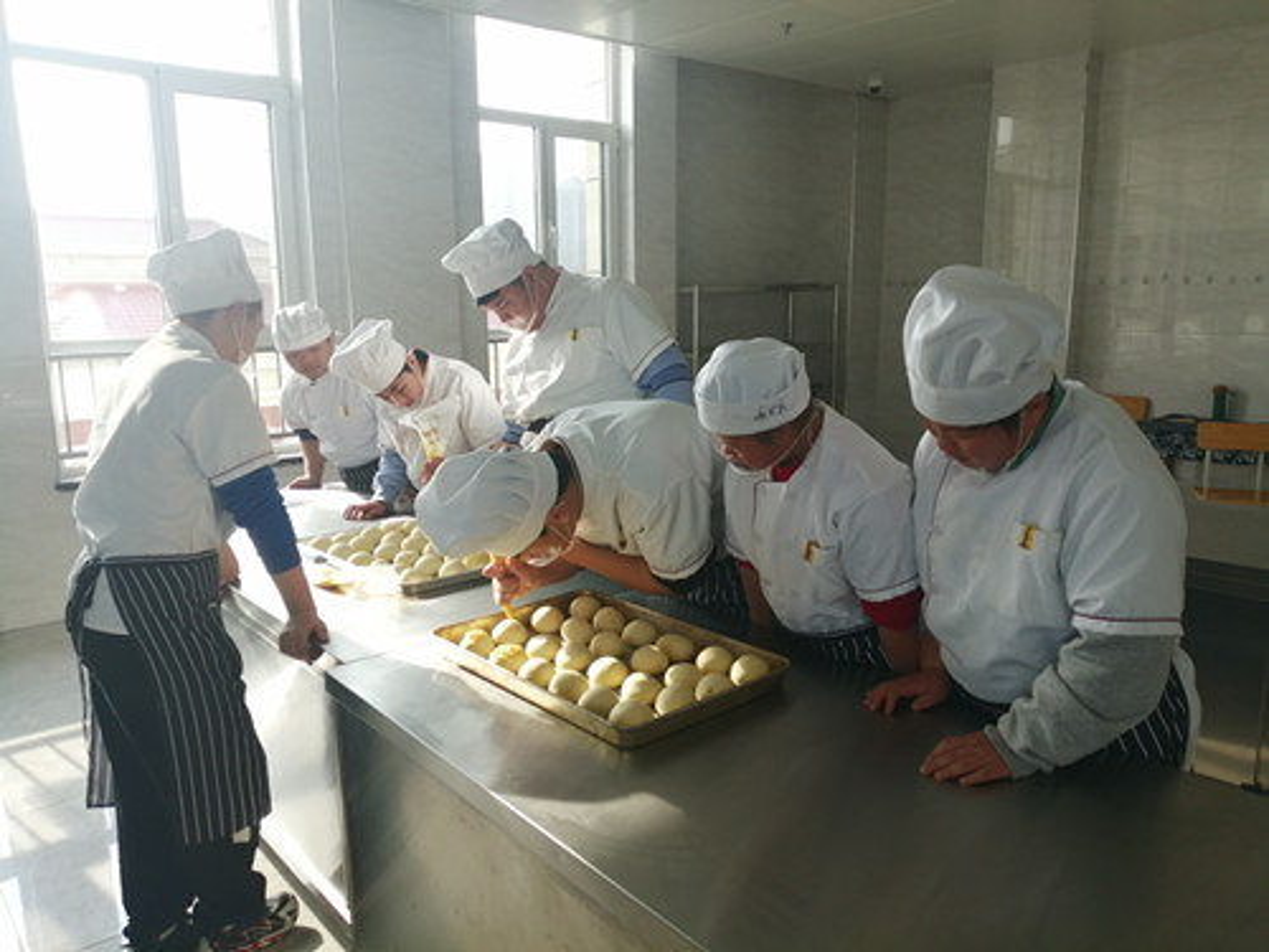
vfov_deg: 53.1
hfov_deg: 67.3
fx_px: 953
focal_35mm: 26
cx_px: 634
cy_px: 476
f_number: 1.8
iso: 50
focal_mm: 3.6
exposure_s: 1/146
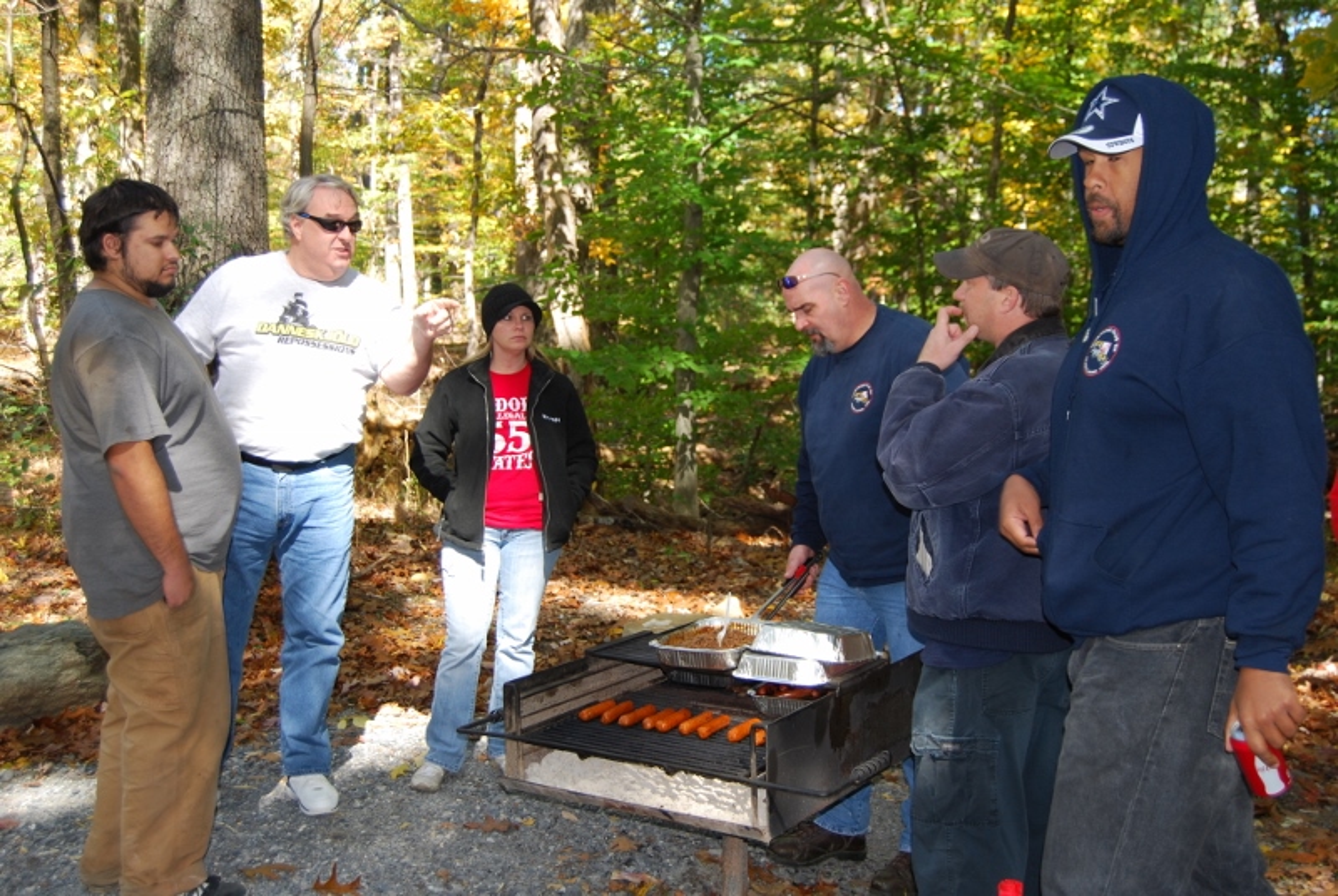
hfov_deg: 46.3
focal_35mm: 42
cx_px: 669
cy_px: 448
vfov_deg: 32.0
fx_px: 1563
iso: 200
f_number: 4.2
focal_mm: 28
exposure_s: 1/125
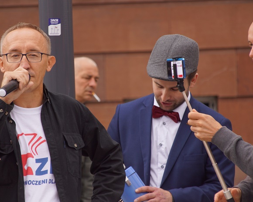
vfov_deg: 5.3
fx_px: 2207
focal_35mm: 295
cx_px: 109
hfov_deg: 6.6
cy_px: 104
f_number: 5.6
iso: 250
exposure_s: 1/250
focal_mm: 135
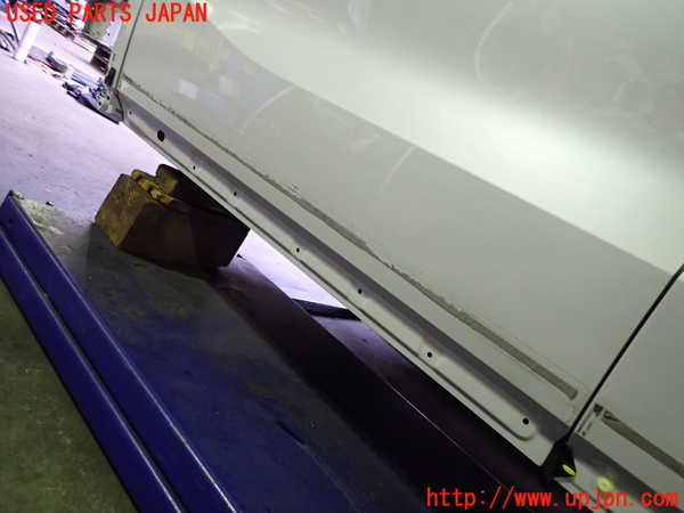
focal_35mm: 25
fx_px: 494
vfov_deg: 54.9
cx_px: 342
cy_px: 256
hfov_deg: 69.4
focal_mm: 4.5
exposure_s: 1/30
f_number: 2
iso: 400
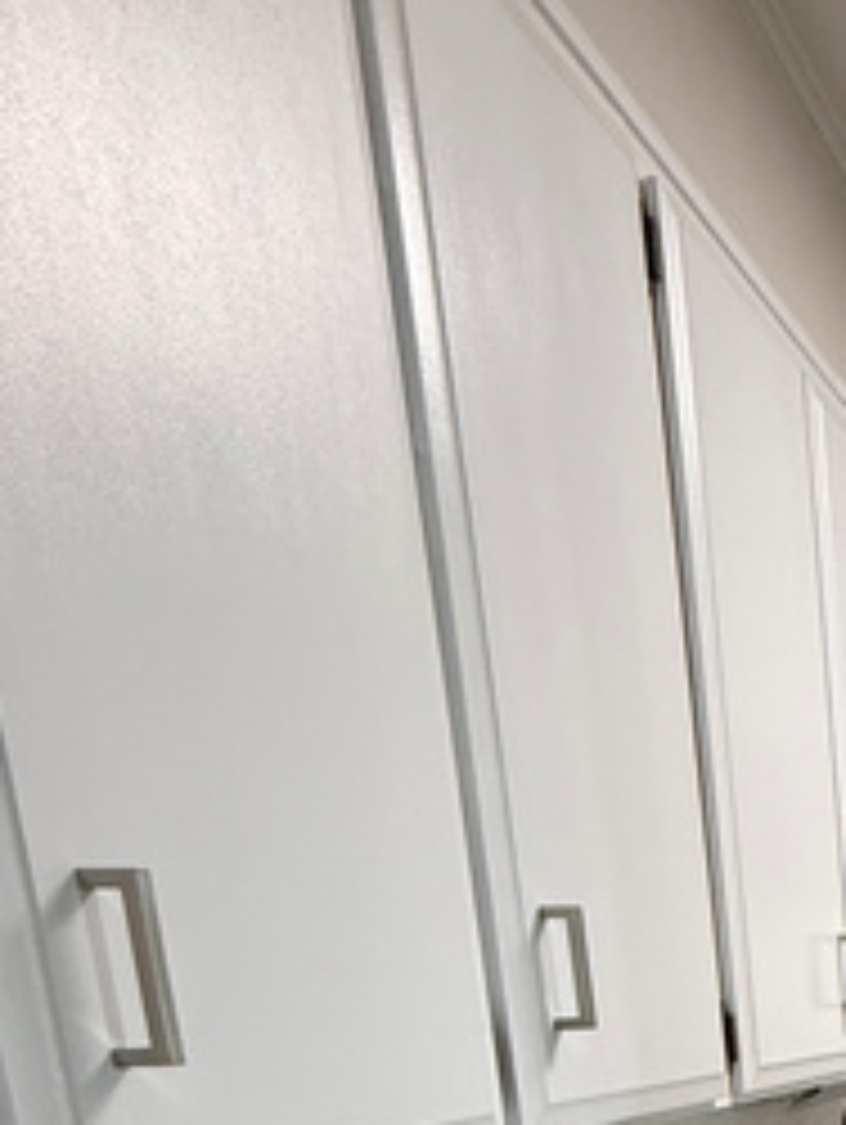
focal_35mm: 43
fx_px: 1399
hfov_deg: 27.2
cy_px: 1318
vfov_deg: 35.4
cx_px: 1148
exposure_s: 1/120
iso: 200
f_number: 2.2
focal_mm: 2.22
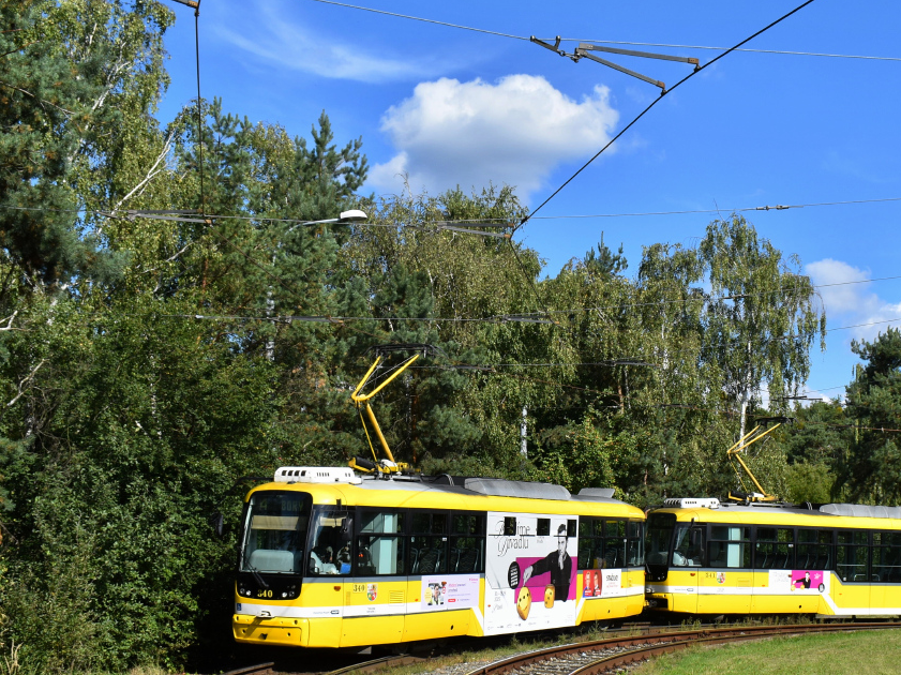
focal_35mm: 58
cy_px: 442
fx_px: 1509
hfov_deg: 33.1
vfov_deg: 25.1
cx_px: 573
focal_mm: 26
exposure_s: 1/400
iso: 200
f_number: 10
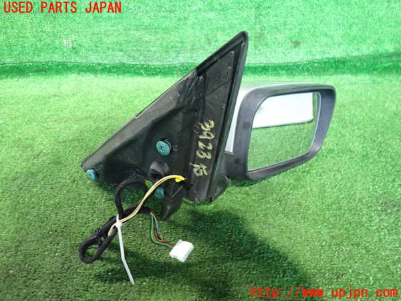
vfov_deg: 54.9
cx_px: 200
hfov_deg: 69.4
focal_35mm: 25
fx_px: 290
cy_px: 150
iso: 800
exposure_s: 1/30
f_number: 2
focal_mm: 4.5
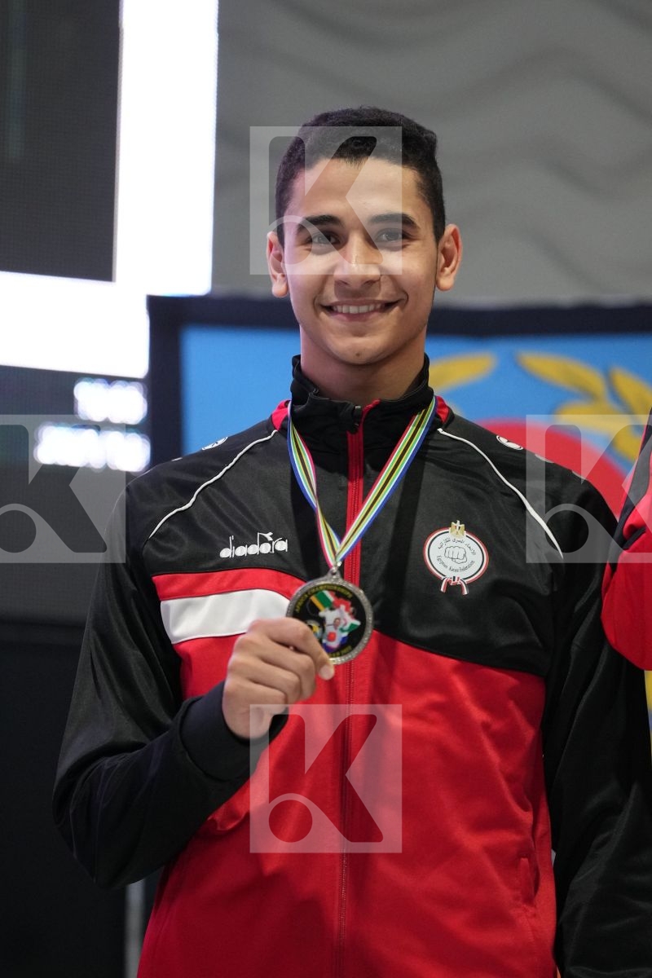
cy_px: 489
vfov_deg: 6.9
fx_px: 8149
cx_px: 326
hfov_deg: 4.6
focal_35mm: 300
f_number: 2.8
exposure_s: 1/250
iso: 3200
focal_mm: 200
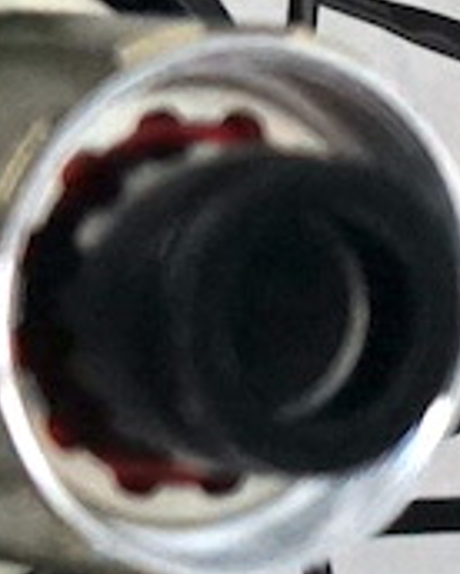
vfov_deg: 4.3
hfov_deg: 3.3
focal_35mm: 446
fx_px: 7577
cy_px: -157
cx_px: 2060
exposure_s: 1/160
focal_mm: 41
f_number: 4.5
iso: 2500
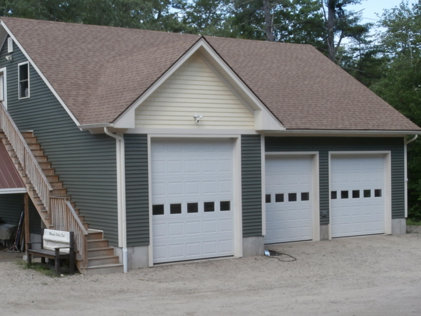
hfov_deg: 30.2
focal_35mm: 64
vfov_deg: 22.9
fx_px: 778
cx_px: 177
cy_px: 165
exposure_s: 1/320
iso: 100
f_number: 4.2
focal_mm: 8.29
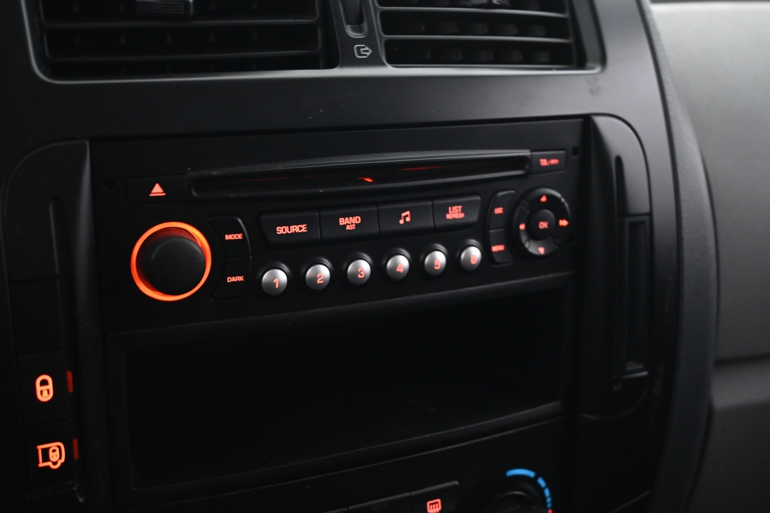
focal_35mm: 45
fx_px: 962
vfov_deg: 29.9
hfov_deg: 43.6
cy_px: 256
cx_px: 385
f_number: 4.8
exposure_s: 1/6
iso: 1600
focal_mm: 30
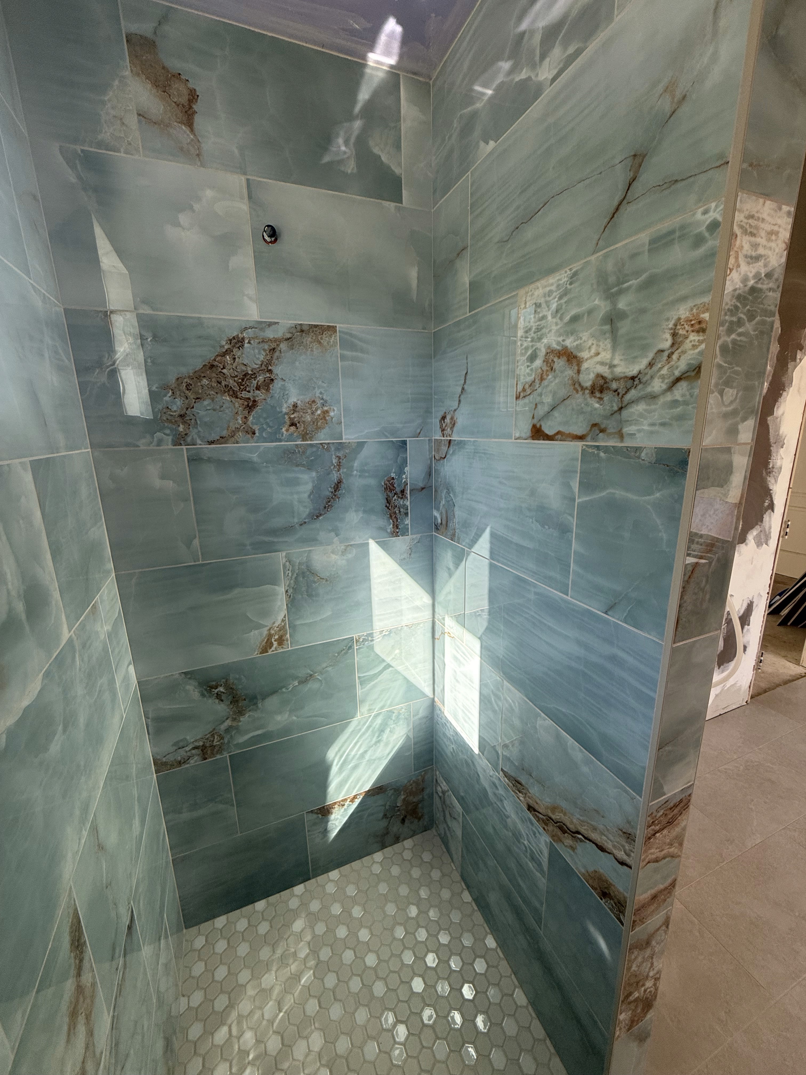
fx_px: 435
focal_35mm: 14
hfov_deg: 85.7
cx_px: 403
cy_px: 538
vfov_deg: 102.1
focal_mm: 2.22
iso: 80
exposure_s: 1/99
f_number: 2.2
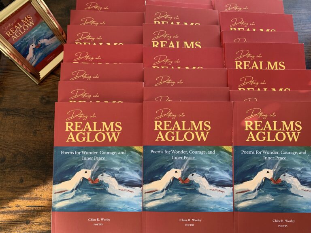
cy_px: 116
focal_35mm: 26
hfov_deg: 67.3
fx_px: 234
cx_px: 156
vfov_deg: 53.1
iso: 100
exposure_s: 1/119
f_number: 1.8
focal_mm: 4.25
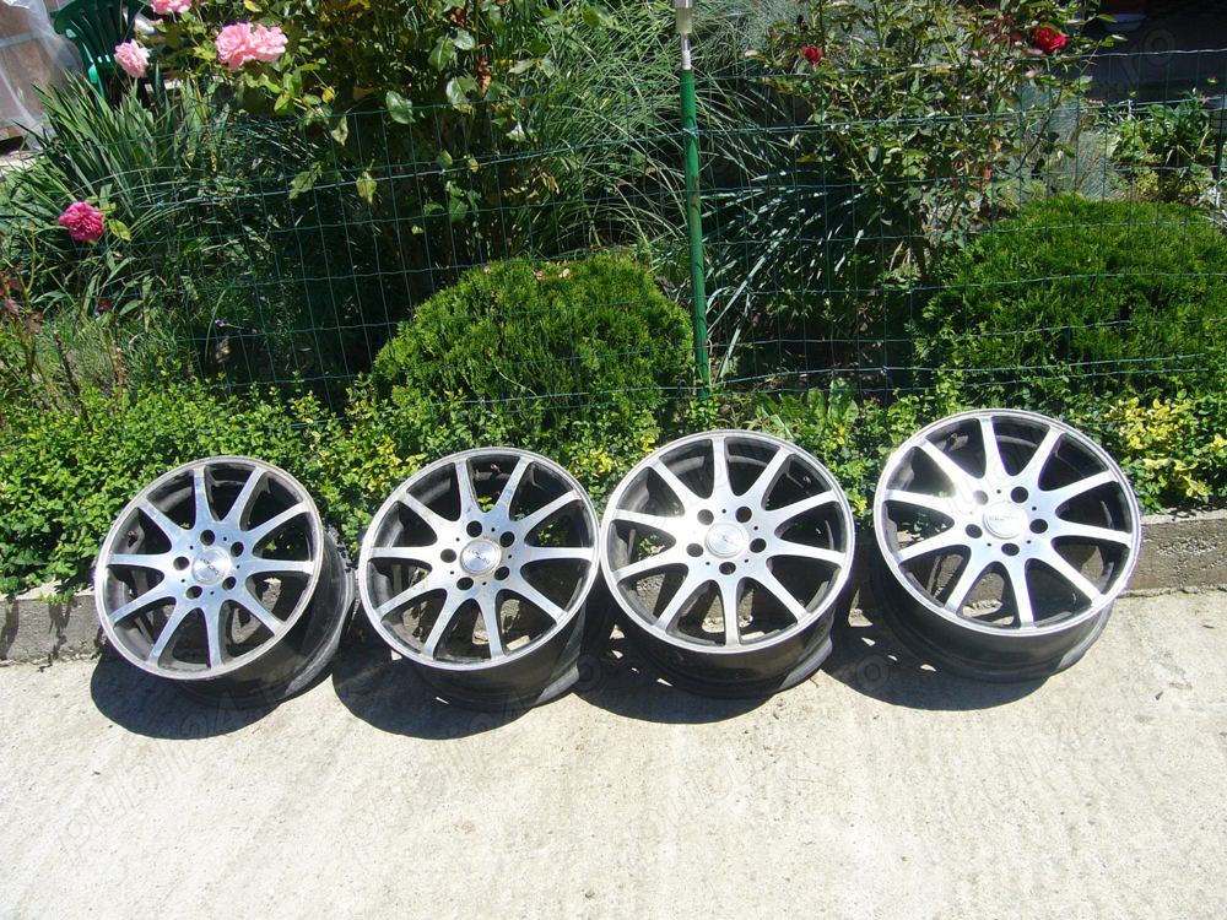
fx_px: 1241
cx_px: 614
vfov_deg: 40.7
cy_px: 460
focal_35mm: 35
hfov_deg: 52.6
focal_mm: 5.8
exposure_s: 1/320
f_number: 5.6
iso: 64
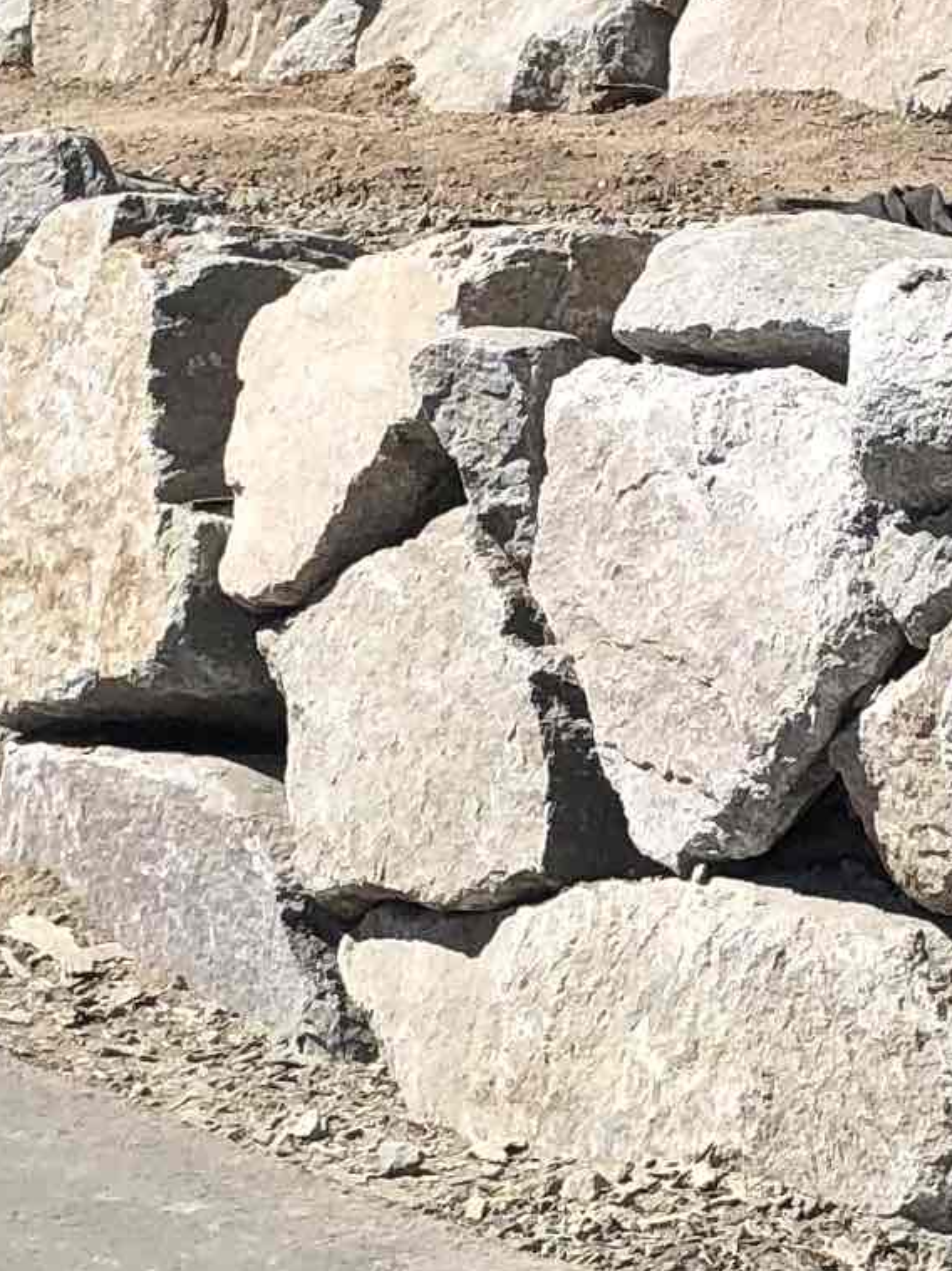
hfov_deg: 9.9
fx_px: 5467
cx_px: 825
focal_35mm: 149
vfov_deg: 13.3
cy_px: 741
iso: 20
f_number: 1.8
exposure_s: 1/2558
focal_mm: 4
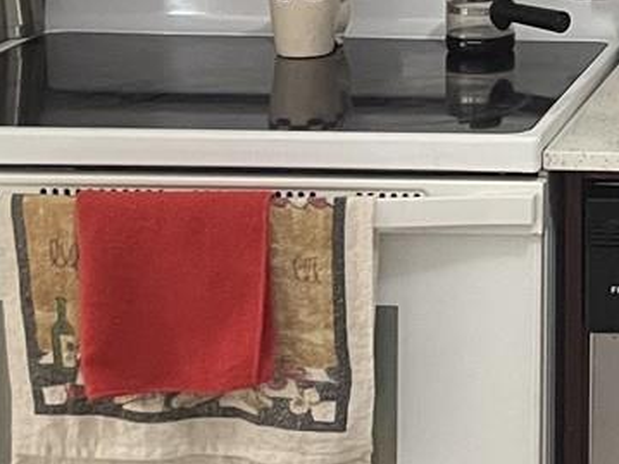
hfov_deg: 15.2
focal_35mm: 116
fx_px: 2074
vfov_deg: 12.4
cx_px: 1033
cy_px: -128
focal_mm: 4.2
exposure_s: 1/40
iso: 400
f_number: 1.6
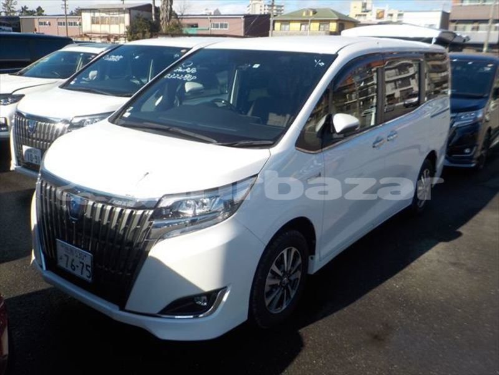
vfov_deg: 46.8
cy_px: 188
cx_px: 250
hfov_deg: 60.0
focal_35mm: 30
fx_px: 432
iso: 125
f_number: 3.3
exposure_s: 1/1250
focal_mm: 4.1
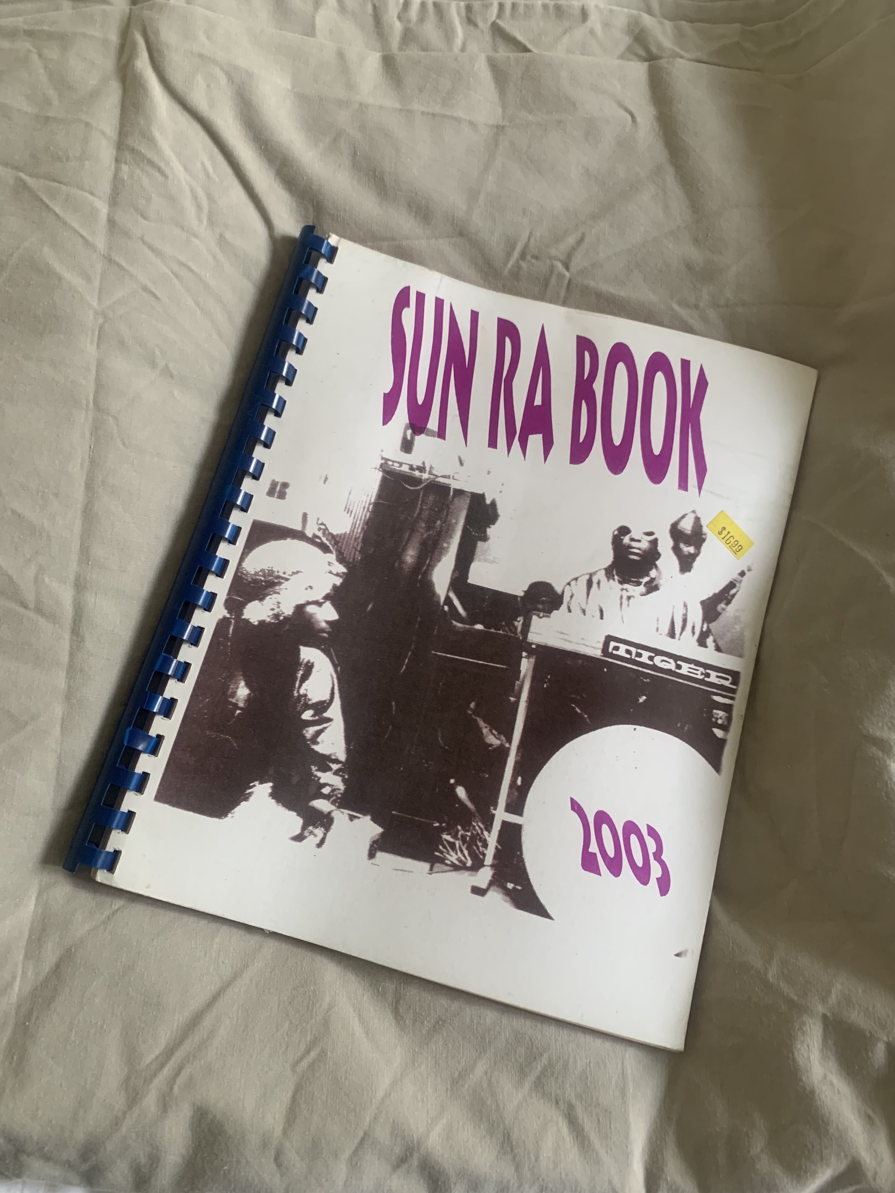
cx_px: 448
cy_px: 596
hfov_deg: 53.1
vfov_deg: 67.3
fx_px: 896
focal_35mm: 26
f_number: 1.8
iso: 125
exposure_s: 1/60
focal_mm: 4.25
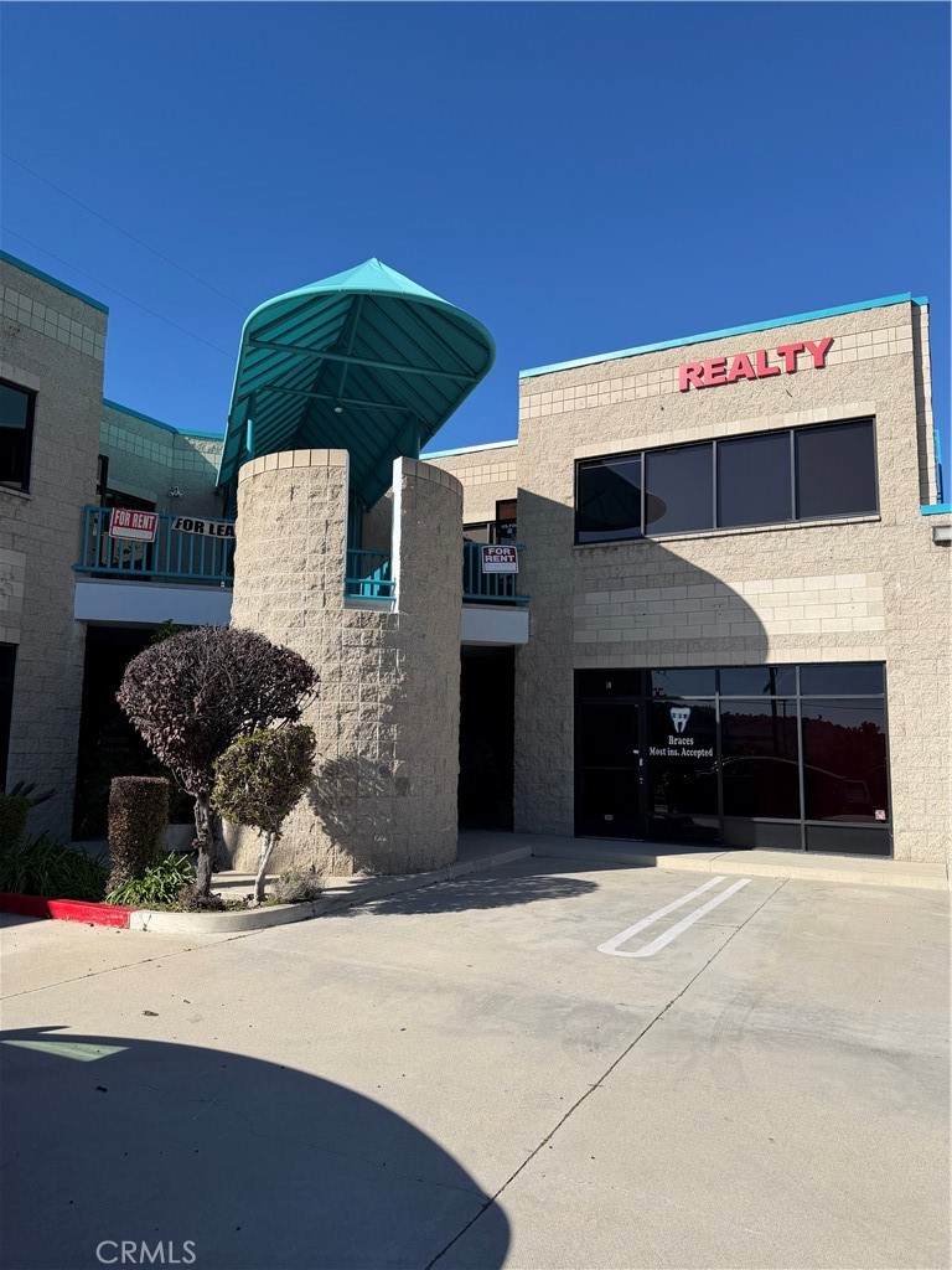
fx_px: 880
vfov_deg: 71.6
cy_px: 635
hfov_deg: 56.8
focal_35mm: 24
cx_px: 476
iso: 80
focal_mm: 6.76
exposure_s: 1/5319
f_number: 1.78
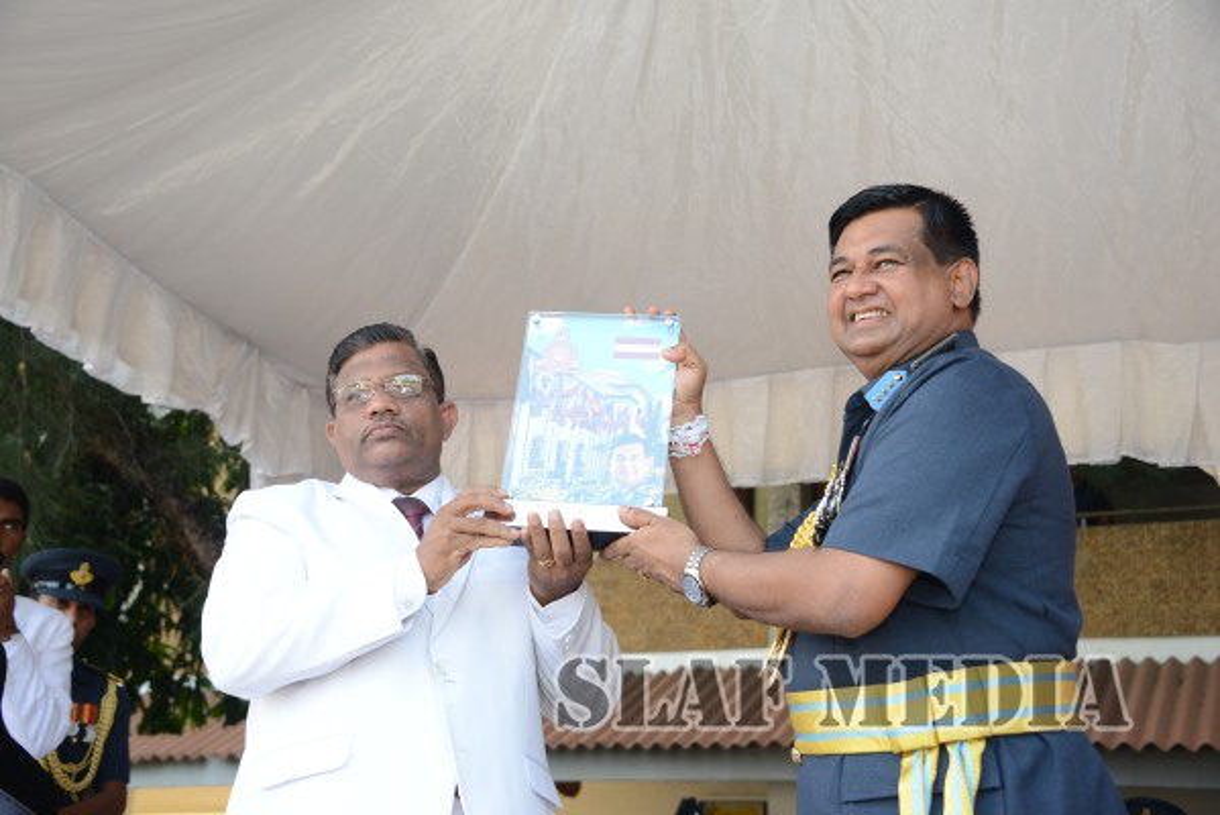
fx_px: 1627
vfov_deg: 28.1
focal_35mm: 48
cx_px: 610
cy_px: 408
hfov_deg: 41.1
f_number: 5.6
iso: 400
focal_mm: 48
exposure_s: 1/125
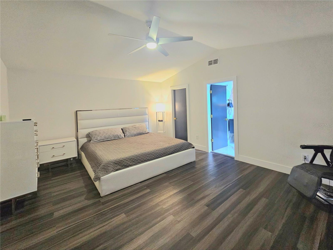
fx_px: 125
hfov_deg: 106.2
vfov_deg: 89.9
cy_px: 125
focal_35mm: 13
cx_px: 166
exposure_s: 1/30
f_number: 2.2
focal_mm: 2.2
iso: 400
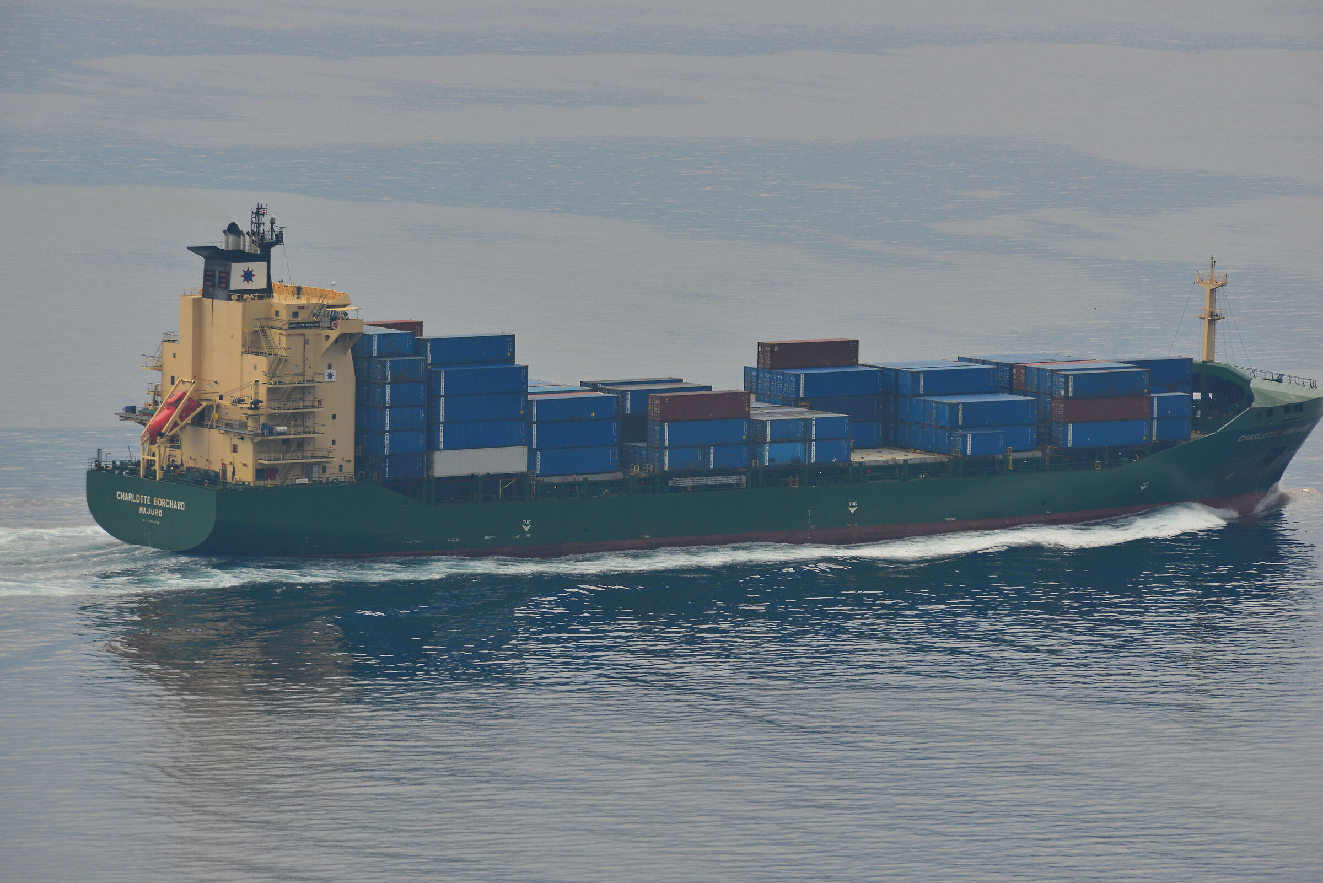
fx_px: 14705
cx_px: 662
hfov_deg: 5.2
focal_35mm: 400
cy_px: 442
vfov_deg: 3.4
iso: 200
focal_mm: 400
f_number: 9
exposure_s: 1/200
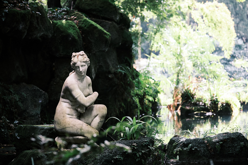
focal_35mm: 113
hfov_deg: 18.1
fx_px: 778
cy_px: 82
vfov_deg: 12.1
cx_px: 124
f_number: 2.5
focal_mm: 75
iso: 800
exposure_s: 1/400
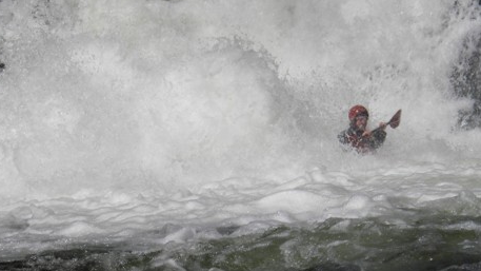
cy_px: 134
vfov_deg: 9.9
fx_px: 1556
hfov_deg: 17.6
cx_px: 216
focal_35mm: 122
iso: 50
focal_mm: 16
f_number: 7.8
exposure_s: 1/400
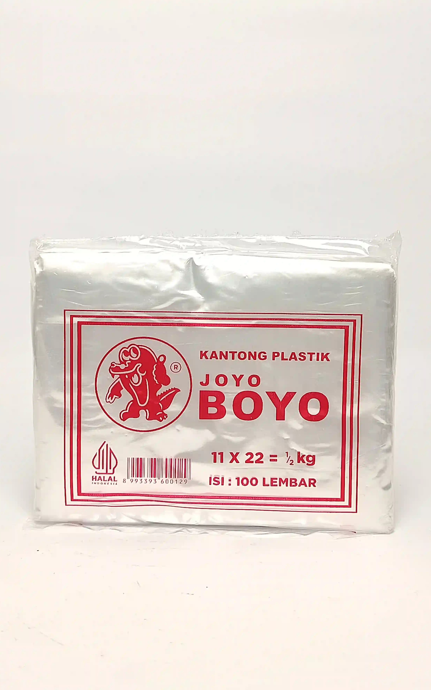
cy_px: 342
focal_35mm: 47
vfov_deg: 42.6
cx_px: 209
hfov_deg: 27.4
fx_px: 883
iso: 133
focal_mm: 5.24
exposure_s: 1/100
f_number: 1.7
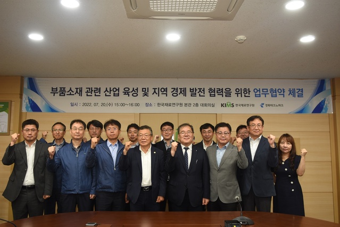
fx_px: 283
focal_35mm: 30
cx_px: 170
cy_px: 114
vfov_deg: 43.6
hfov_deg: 61.9
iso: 400
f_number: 11
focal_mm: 20
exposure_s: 1/80
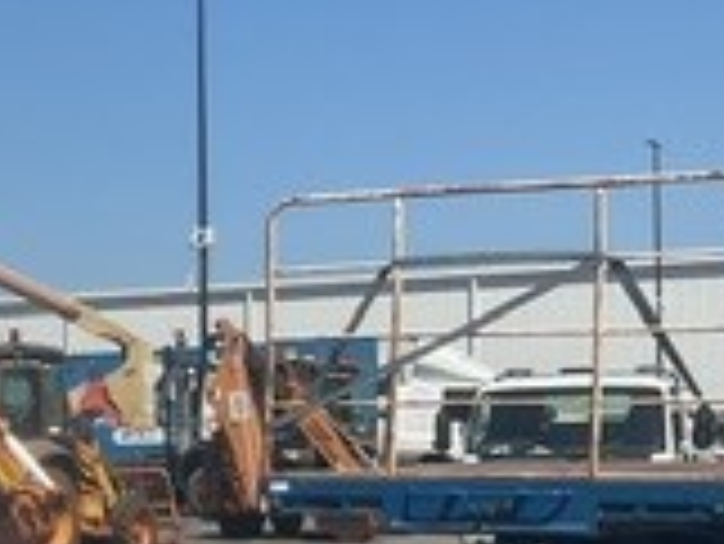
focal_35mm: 115
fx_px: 2407
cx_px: -540
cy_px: 499
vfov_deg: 12.8
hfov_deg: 15.1
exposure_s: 1/3534
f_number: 1.8
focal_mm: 3
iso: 16
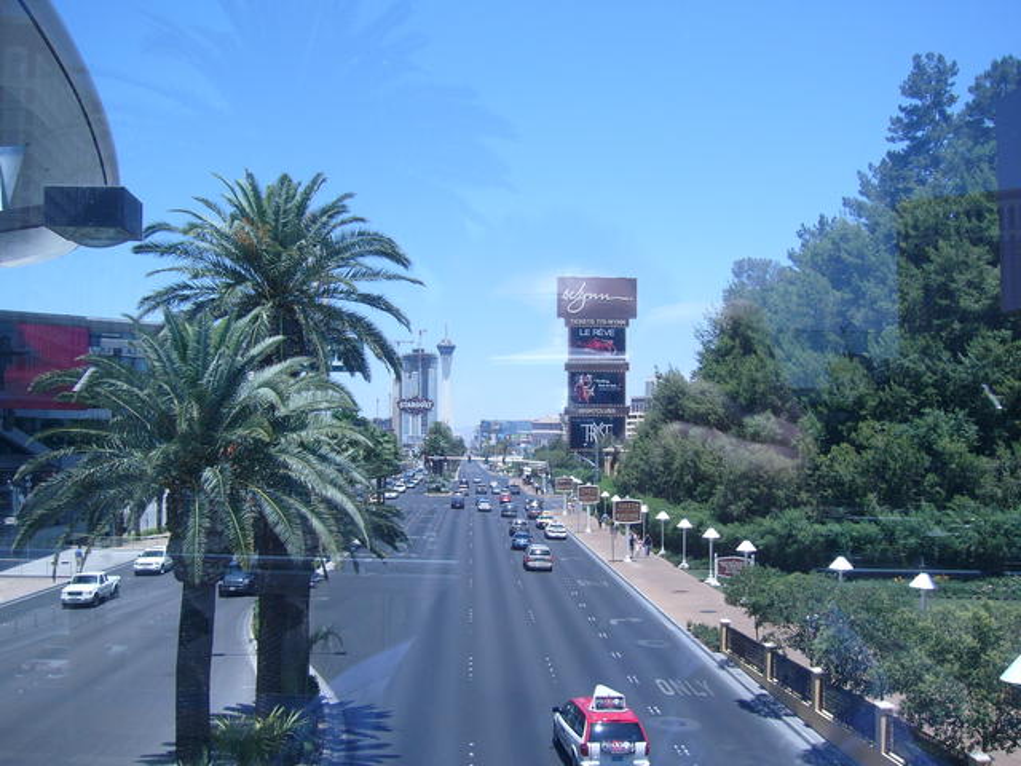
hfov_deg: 52.6
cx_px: 510
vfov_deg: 40.7
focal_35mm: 35
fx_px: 1032
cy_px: 383
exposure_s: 1/200
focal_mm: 5.8
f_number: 8
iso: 100
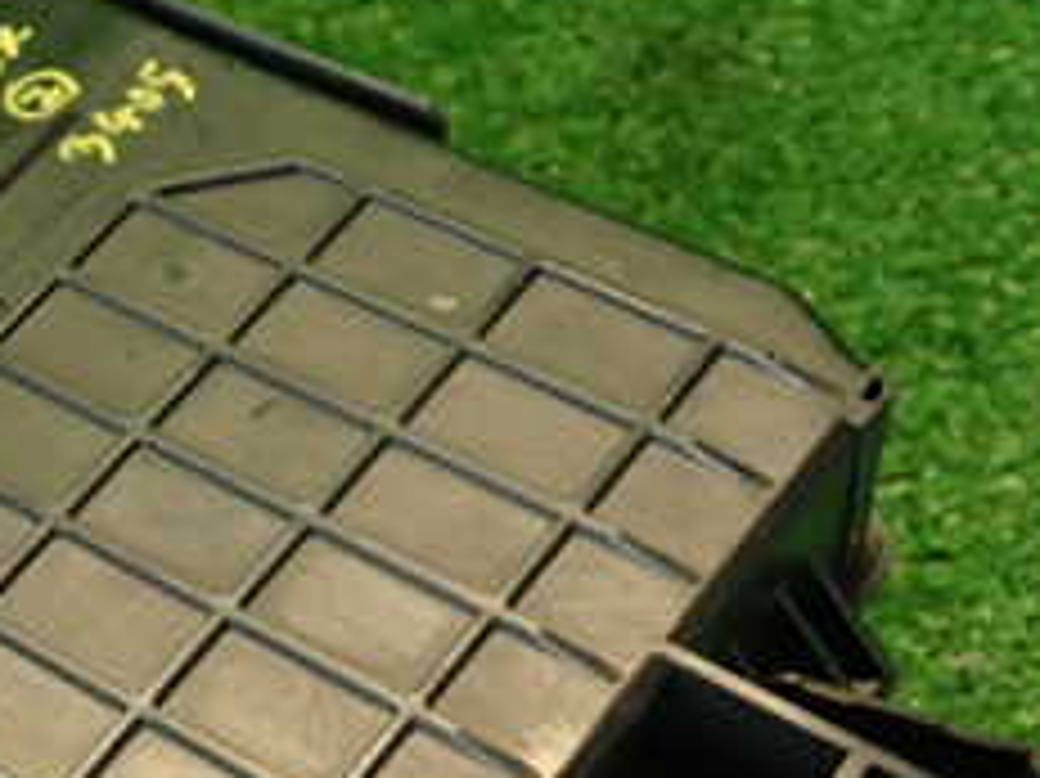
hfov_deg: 22.6
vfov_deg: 17.6
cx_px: 0
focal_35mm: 83
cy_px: 621
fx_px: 2492
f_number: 2.4
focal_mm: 5.79
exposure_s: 1/30
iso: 250
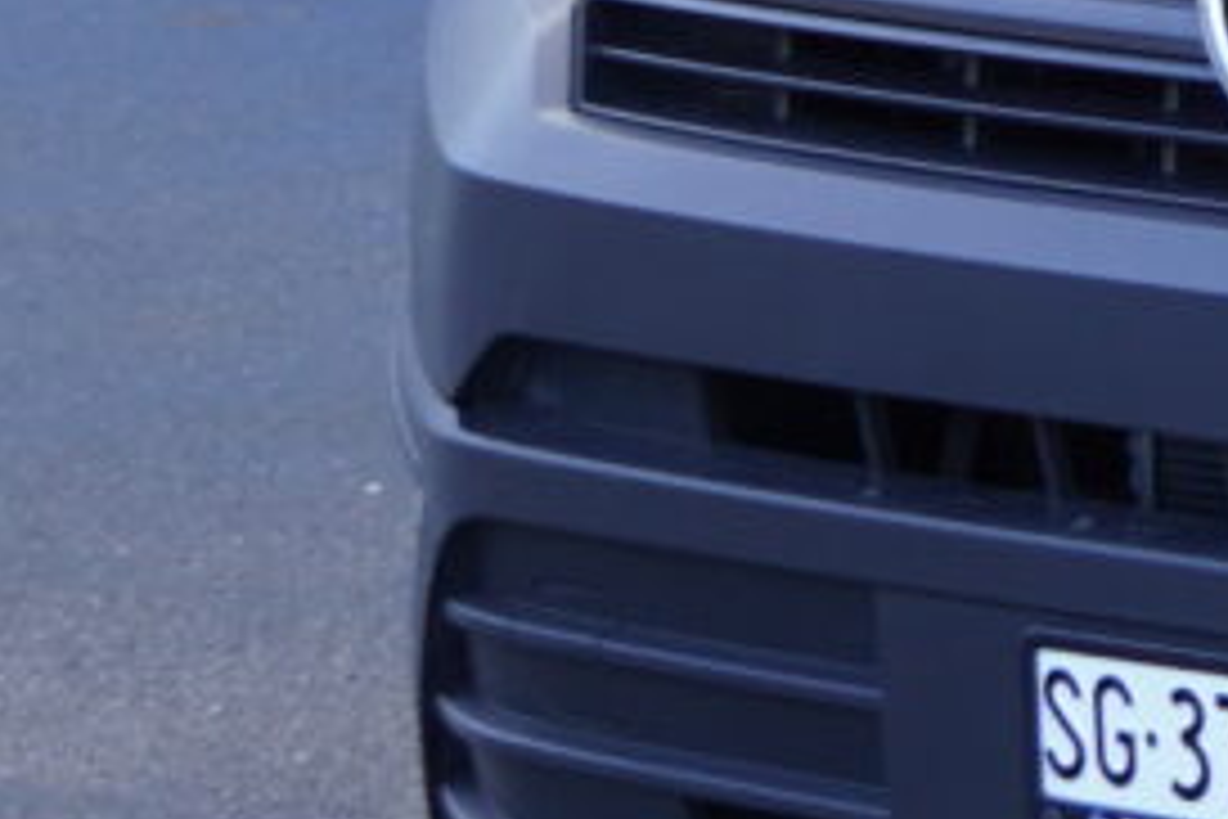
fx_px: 10778
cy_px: -513
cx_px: 3518
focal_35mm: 316
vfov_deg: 4.3
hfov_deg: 6.1
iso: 125
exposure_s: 1/60
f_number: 4.5
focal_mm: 30
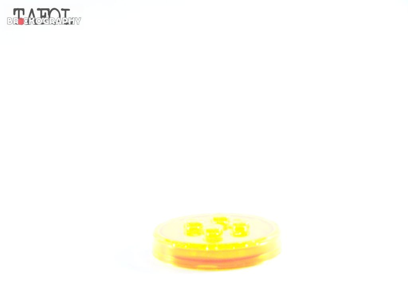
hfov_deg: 18.7
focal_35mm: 105
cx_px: 204
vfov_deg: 14.1
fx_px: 1238
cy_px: 153
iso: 400
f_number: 3.2
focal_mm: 17.5
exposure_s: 1/45
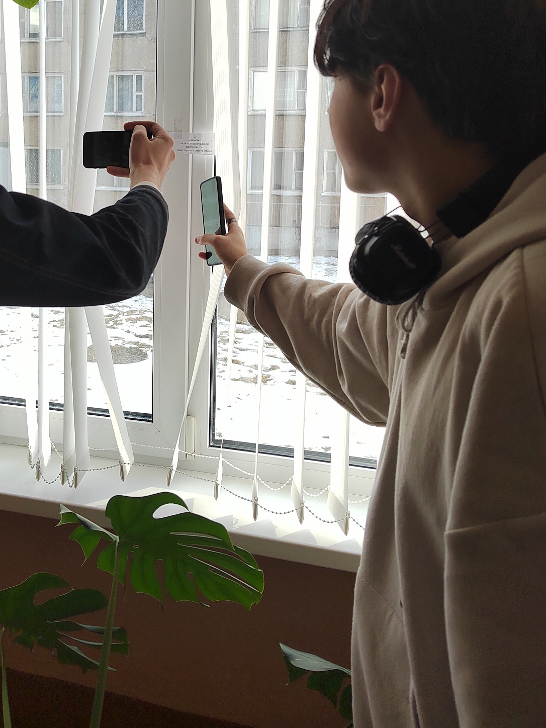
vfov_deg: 57.0
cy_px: 238
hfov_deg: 44.8
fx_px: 652
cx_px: 185
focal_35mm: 31
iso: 313
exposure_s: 1/1248
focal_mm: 5.52
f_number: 1.9
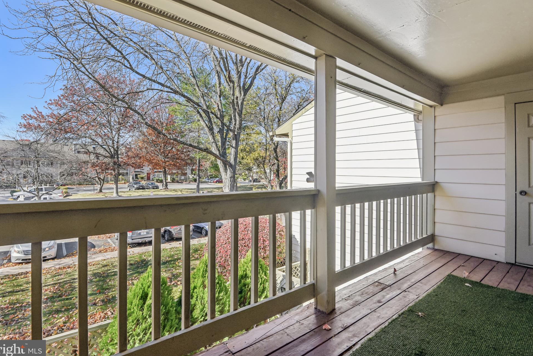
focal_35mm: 17
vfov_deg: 70.4
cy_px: 171
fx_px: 252
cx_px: 268
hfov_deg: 93.3
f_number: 8
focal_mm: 16
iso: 400
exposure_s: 1/800
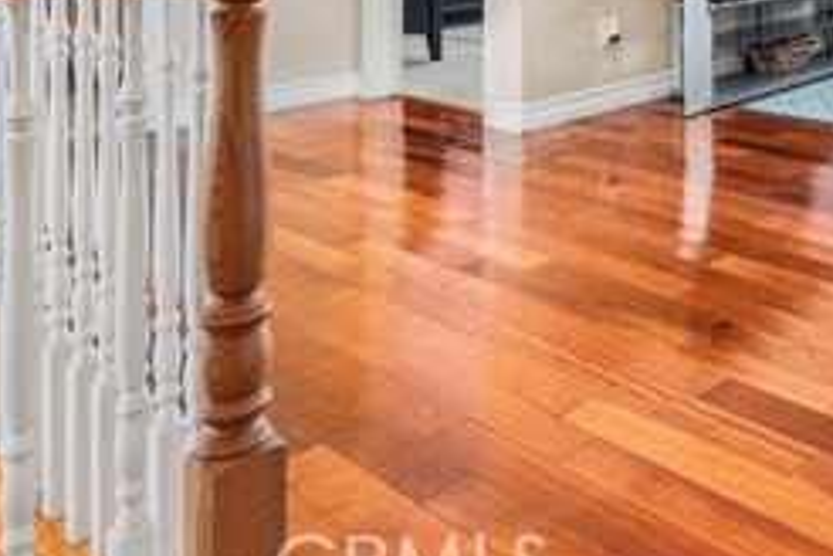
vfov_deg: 29.5
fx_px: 902
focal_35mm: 39
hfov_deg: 38.9
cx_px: 955
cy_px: -110
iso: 400
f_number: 8
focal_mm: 10
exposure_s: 1/3
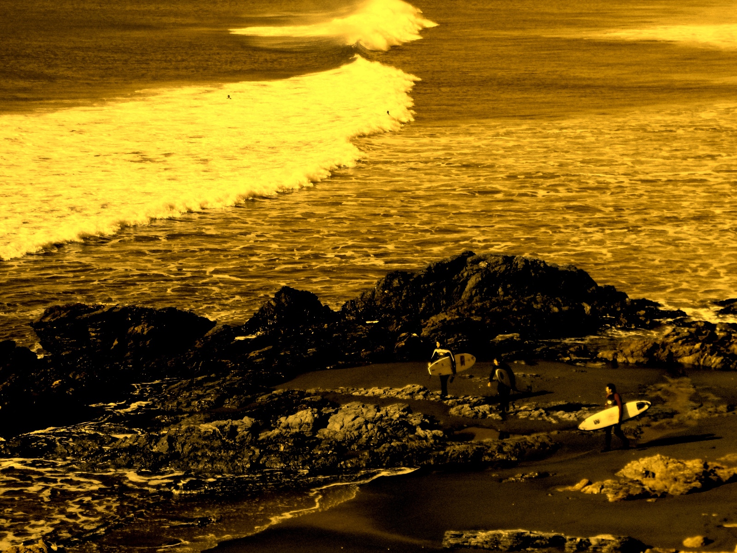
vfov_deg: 14.0
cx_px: 368
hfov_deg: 18.5
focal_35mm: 106
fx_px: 2257
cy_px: 276
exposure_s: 1/800
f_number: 5.9
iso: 400
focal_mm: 18.9
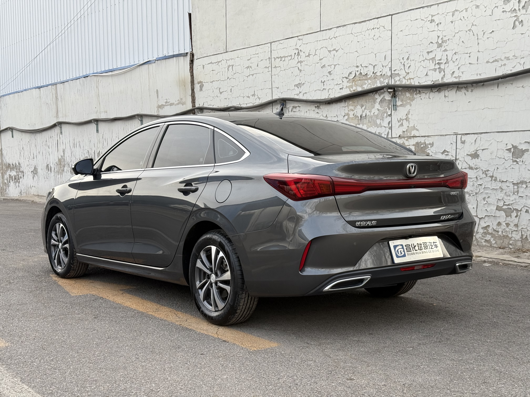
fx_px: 735
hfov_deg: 39.7
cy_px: 198
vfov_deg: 30.3
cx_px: 265
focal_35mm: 48
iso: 50
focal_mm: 6.76
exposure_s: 1/177
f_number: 1.78
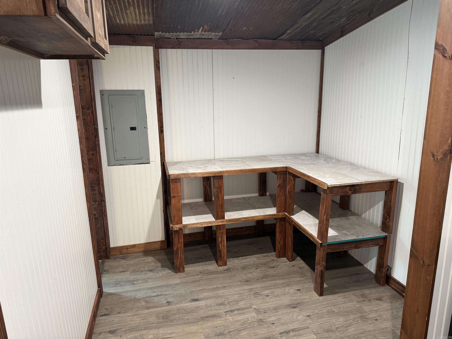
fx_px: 313
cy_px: 170
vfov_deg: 56.8
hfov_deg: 71.6
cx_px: 226
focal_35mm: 24
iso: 250
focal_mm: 6.76
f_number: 1.78
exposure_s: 1/41
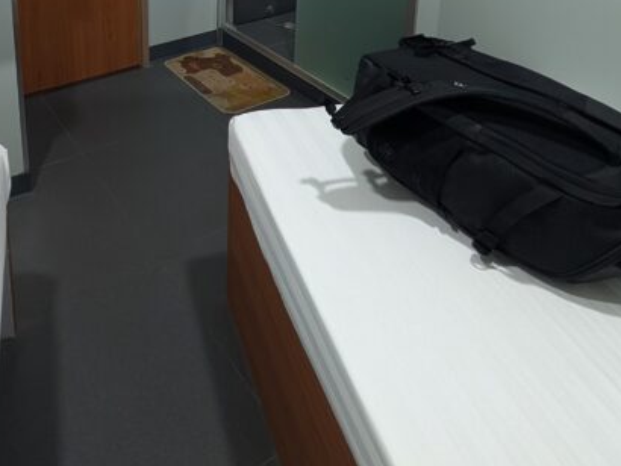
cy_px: -87
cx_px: 130
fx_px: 539
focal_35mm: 30
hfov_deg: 55.9
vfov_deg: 36.6
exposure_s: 1/23.8
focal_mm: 2.02
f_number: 1.7
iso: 161
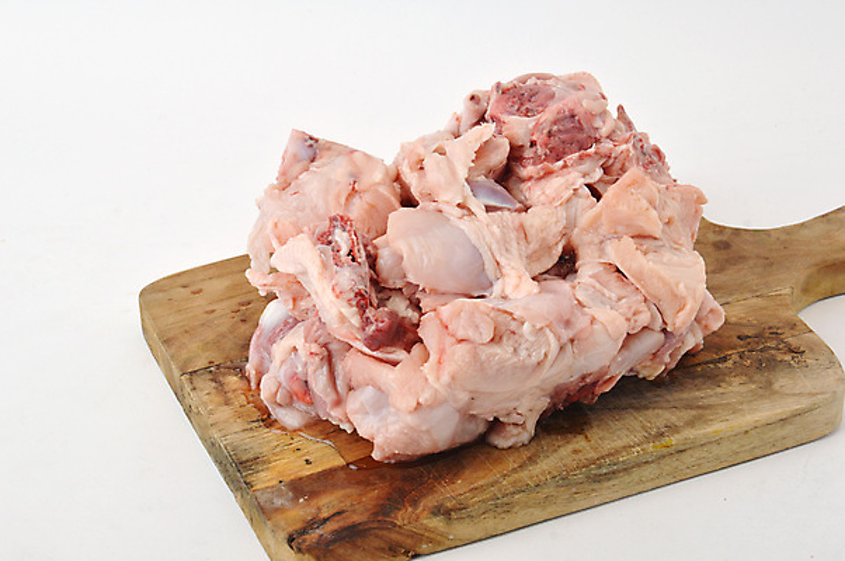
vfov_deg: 13.0
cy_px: 280
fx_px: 2462
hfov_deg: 19.5
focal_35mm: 105
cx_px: 422
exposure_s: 1/160
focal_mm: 70
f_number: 14
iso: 200
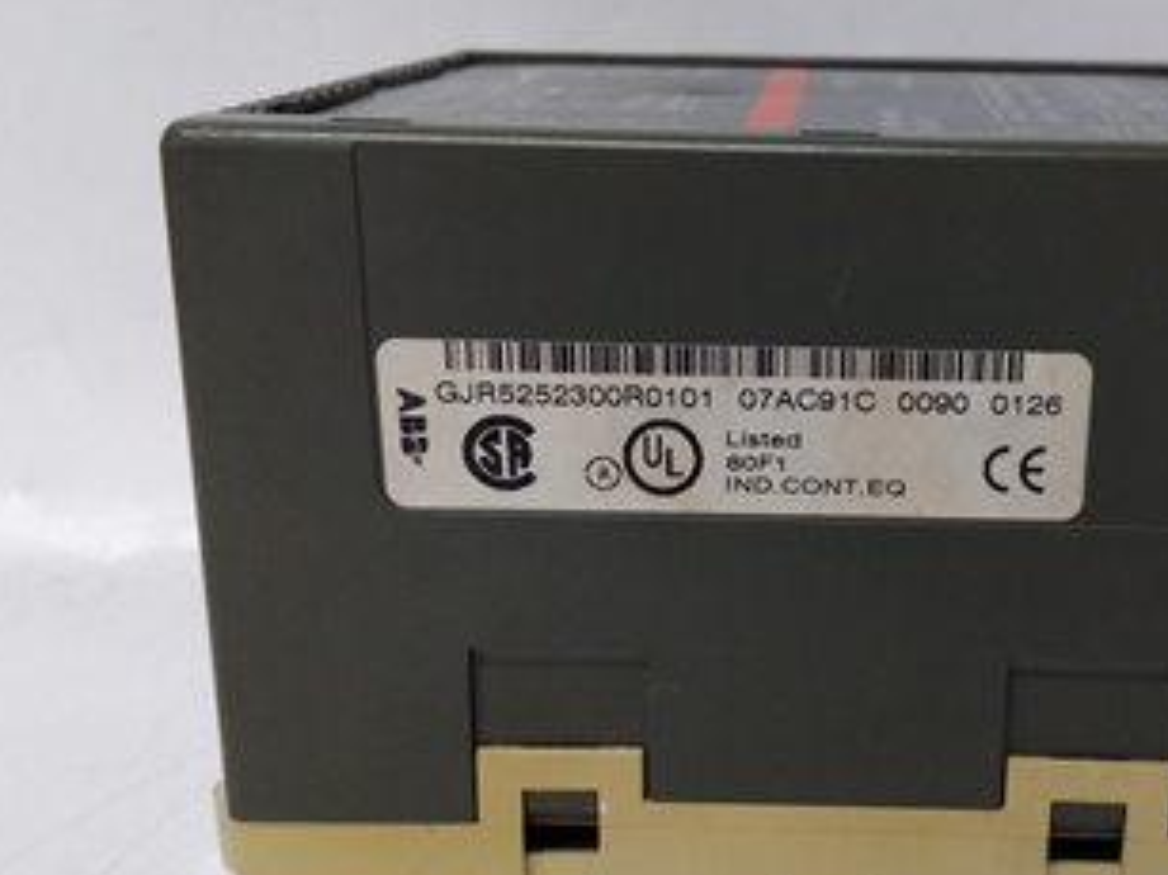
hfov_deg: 42.0
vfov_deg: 32.8
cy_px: 493
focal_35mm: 44
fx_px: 1484
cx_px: 833
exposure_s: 1/33
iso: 238
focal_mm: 3.79
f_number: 2
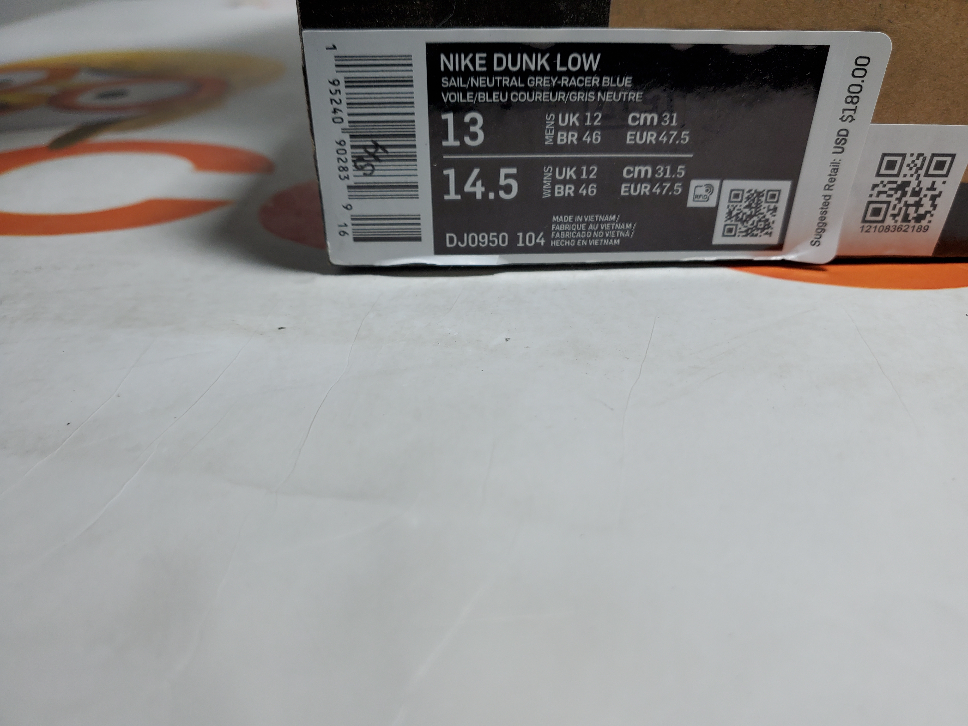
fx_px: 727
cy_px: 363
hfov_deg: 67.3
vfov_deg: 53.1
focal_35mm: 26
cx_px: 484
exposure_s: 1/617
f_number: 1.5
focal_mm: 4.3
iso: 50
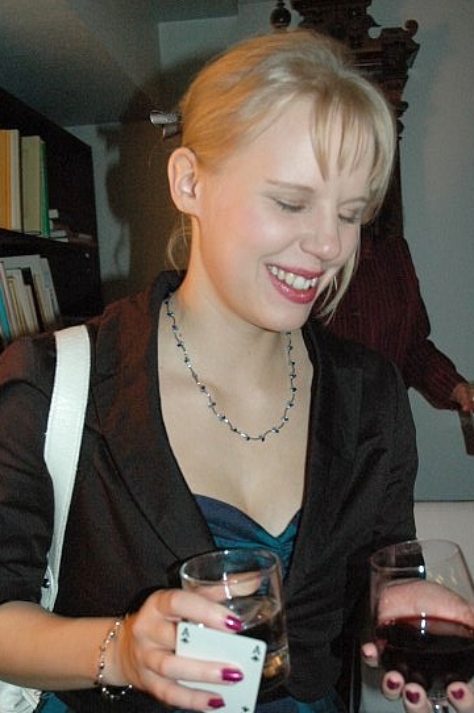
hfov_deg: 33.3
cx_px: 238
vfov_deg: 48.4
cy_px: 393
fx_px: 792
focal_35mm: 40
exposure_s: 1/60
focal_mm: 24
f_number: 5
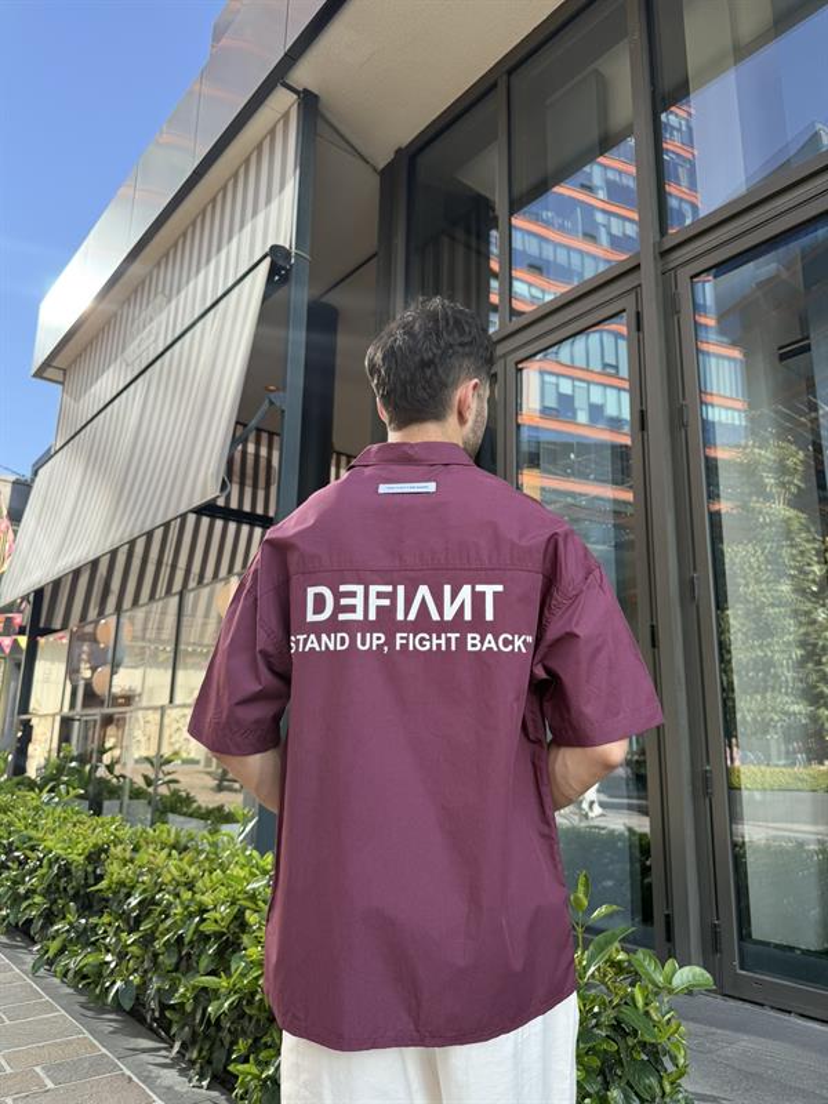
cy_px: 552
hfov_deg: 56.8
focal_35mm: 24
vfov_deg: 71.6
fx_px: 765
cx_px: 414
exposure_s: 1/750
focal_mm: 6.76
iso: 100
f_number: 1.78
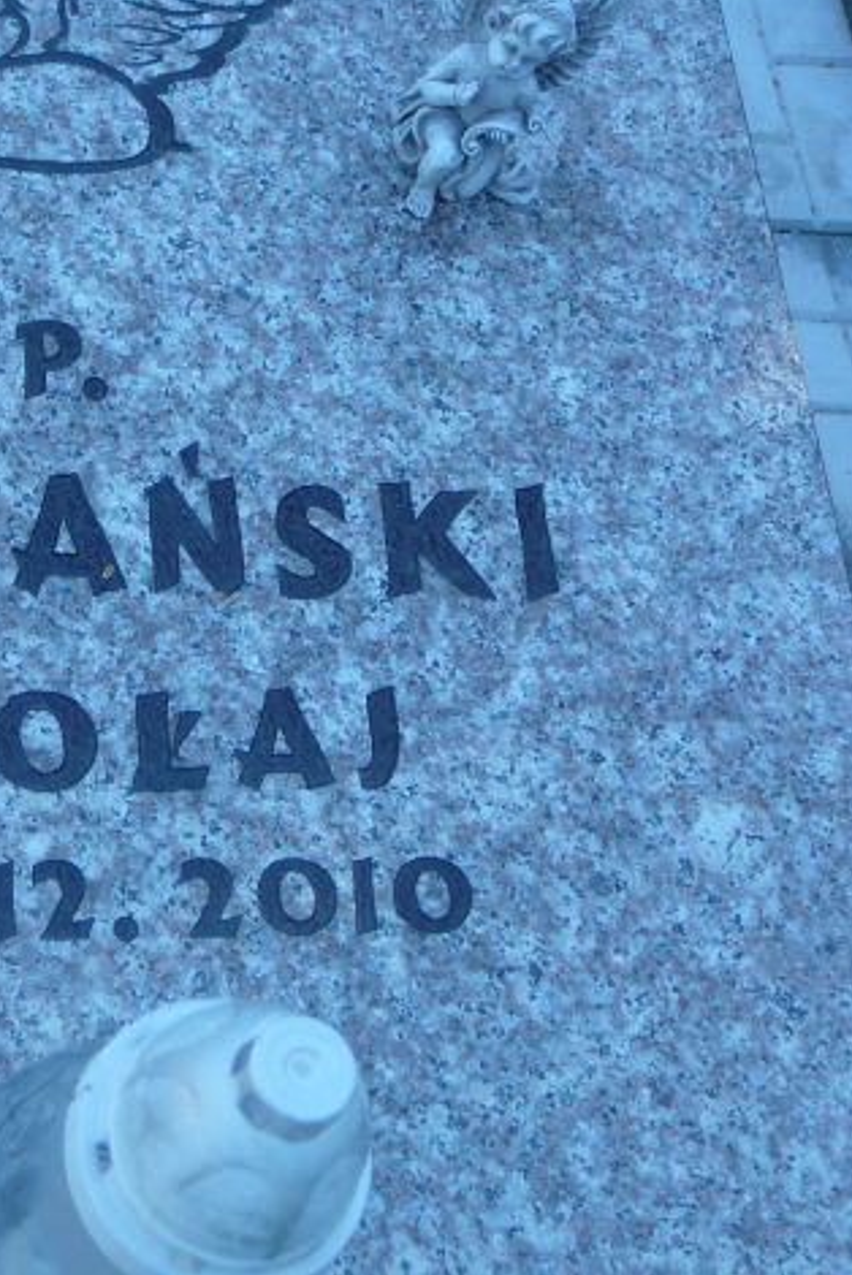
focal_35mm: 92
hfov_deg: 14.7
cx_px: 27
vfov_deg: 22.1
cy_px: 627
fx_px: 3261
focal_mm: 9.7
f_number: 3.6
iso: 80
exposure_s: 1/125
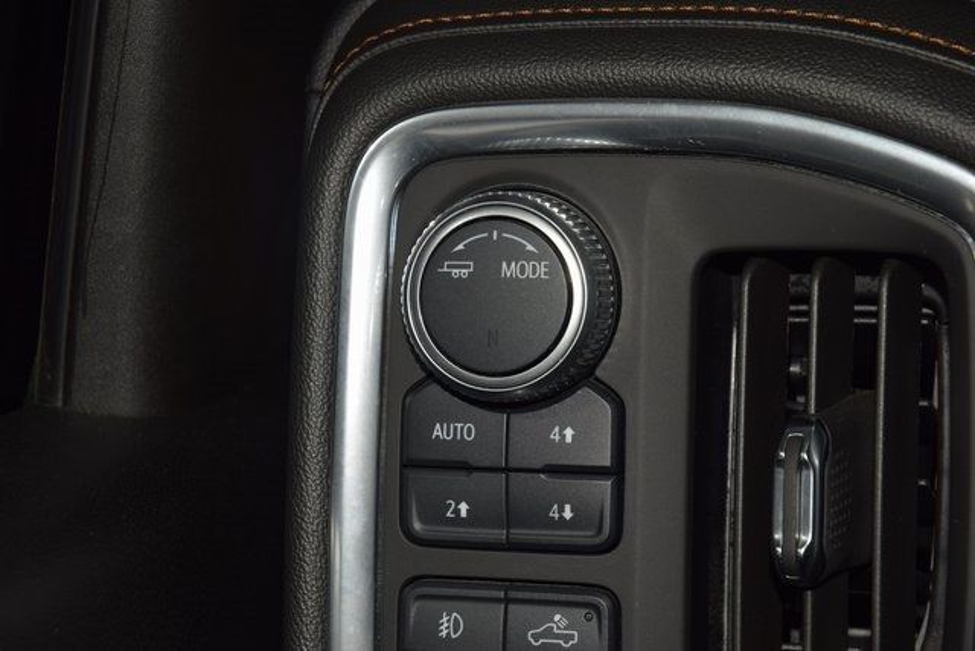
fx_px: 2844
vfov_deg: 13.0
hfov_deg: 19.5
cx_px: 488
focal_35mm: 105
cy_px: 326
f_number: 8
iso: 100
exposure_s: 1/125
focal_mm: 70
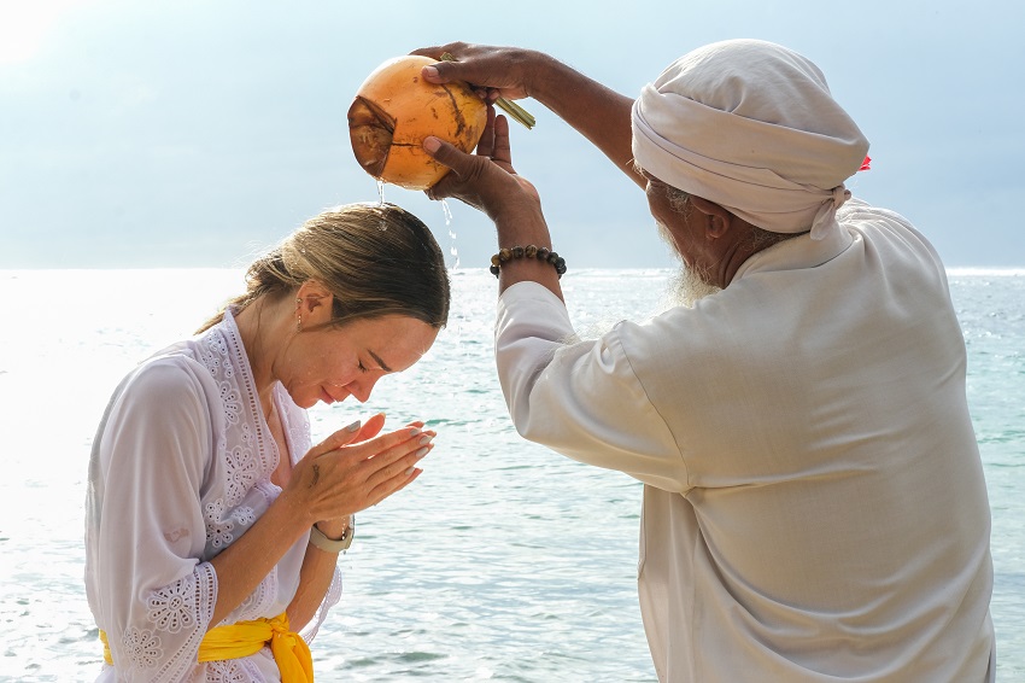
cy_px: 342
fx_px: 2391
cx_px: 512
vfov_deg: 16.2
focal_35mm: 84
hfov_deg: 24.2
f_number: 16
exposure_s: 1/200
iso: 500
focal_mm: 56
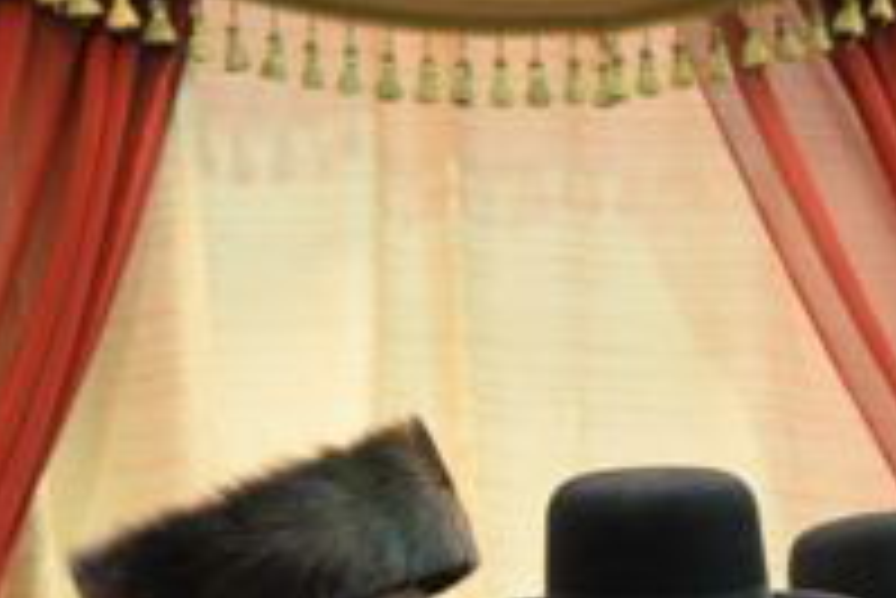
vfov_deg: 3.6
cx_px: 1270
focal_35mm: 386
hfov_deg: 5.3
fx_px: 9614
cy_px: 915
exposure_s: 1/60
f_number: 5.6
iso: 3200
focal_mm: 120
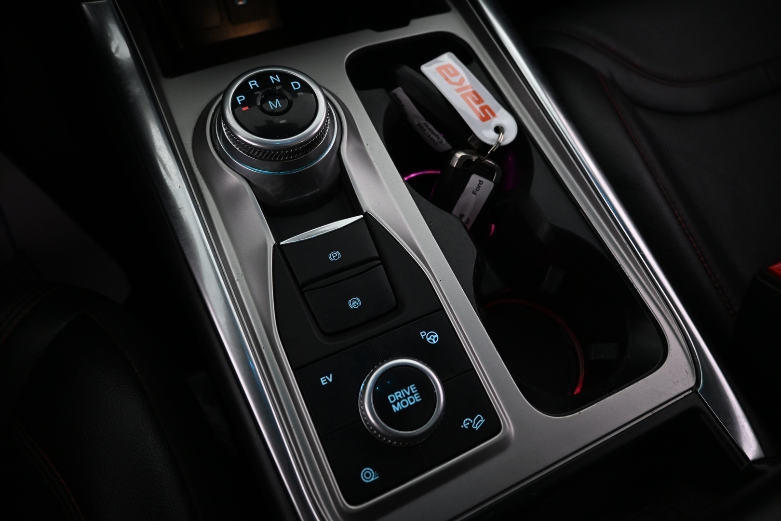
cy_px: 260
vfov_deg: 53.1
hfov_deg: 73.7
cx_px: 390
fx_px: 521
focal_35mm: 24
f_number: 3.5
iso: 640
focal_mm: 16
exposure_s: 1/30
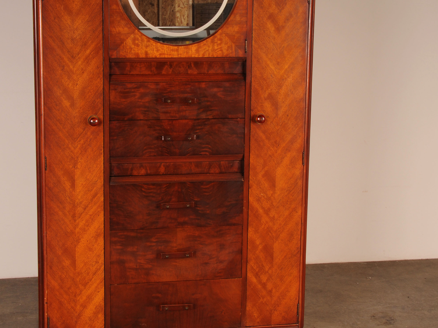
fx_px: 833
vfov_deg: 22.3
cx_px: 193
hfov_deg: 29.4
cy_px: 125
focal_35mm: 66
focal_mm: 27
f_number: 16
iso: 200
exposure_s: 1/250
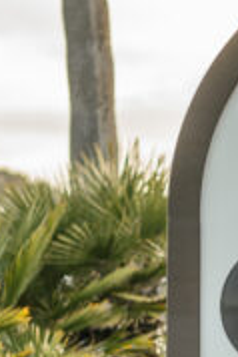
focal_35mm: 287
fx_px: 2840
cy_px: 399
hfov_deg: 4.7
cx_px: 447
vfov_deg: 7.1
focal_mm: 50
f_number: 2.5
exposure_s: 1/320
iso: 100
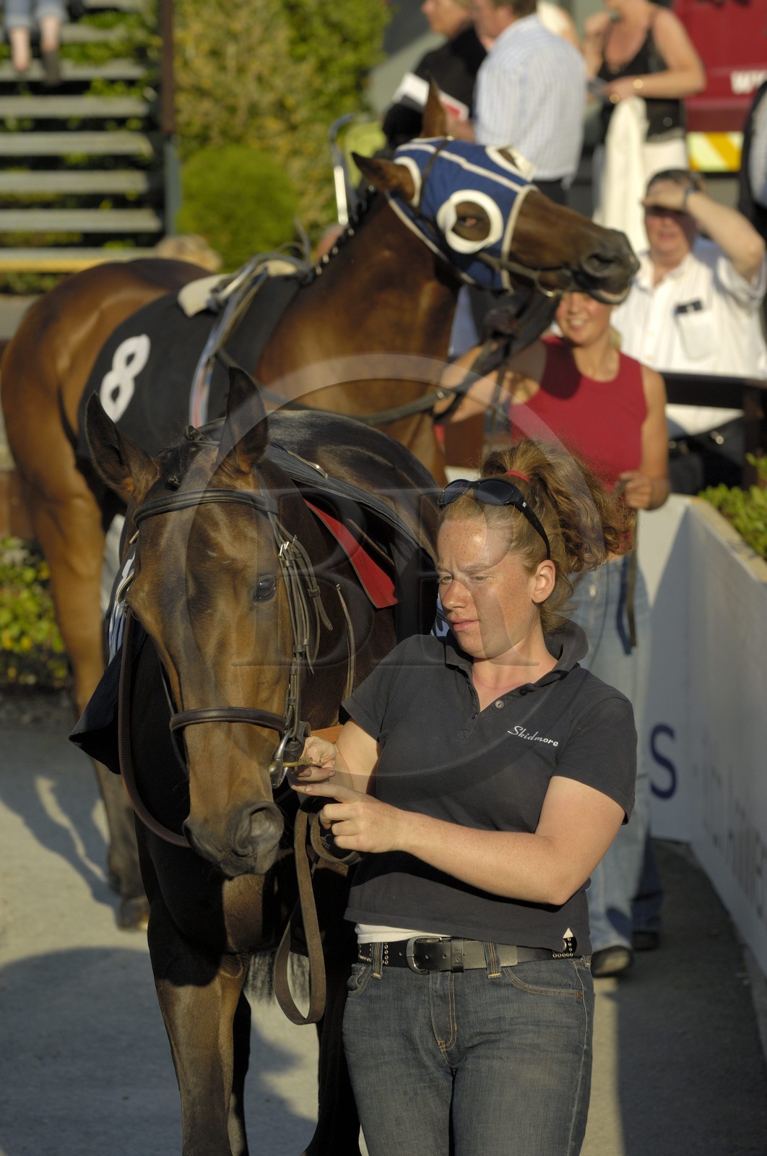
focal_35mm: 180
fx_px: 5770
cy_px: 578
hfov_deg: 7.6
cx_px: 384
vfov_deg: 11.4
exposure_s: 1/640
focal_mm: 120
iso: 100
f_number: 5.6
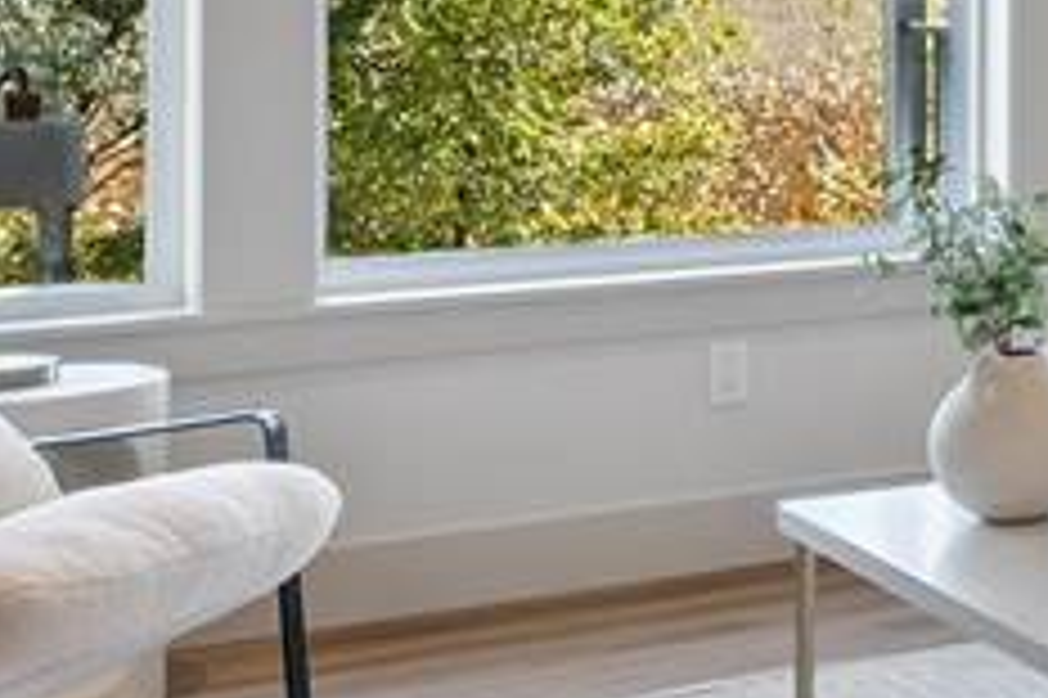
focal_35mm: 88
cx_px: 1790
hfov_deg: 18.8
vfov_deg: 15.1
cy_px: -101
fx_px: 2560
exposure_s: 1/13
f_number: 10
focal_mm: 16
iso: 400
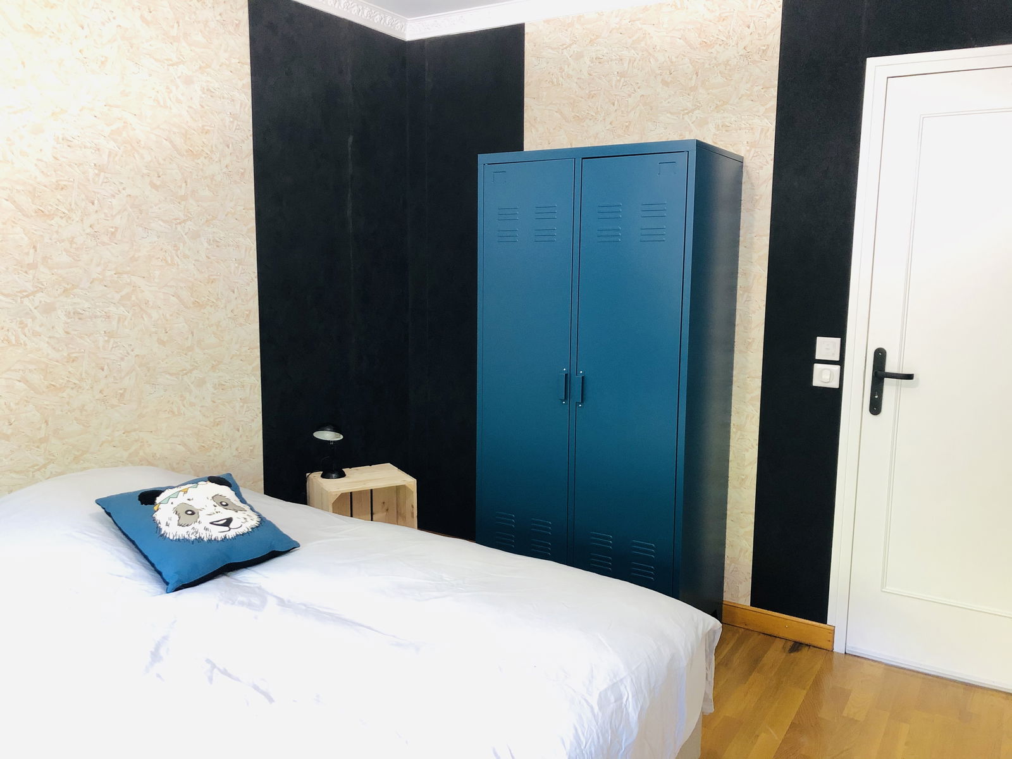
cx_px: 506
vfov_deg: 49.7
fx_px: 819
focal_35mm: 28
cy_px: 380
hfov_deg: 63.4
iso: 100
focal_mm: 4
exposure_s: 1/15
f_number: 1.8
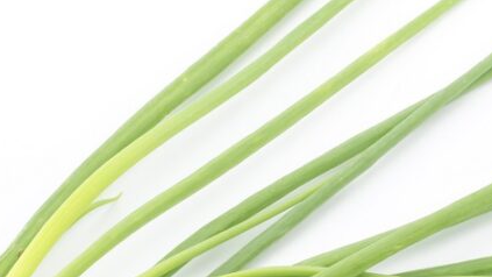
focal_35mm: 200
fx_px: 2609
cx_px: 522
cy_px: 247
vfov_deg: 6.1
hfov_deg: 10.7
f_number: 16
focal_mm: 50
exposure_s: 2
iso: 100
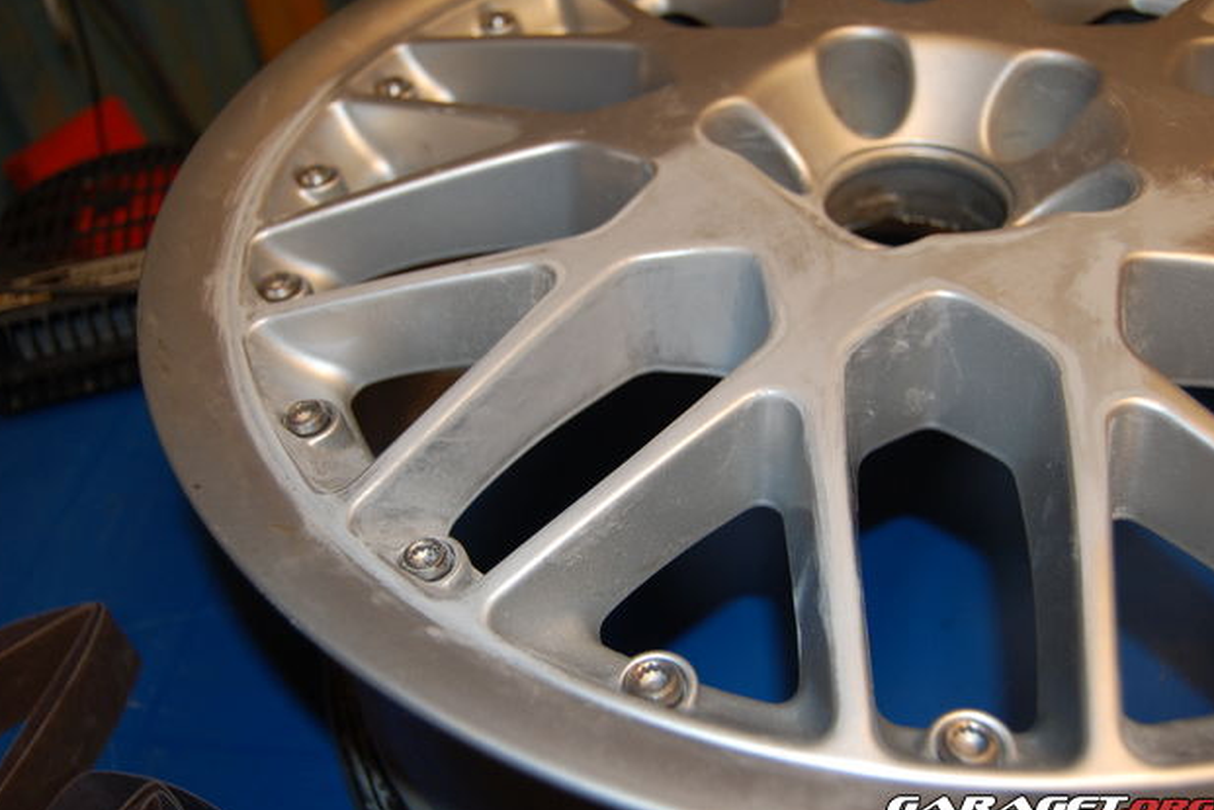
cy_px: 409
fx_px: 1146
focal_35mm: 34
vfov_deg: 38.9
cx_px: 596
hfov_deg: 55.8
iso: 280
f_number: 3.8
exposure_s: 1/60
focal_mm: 22
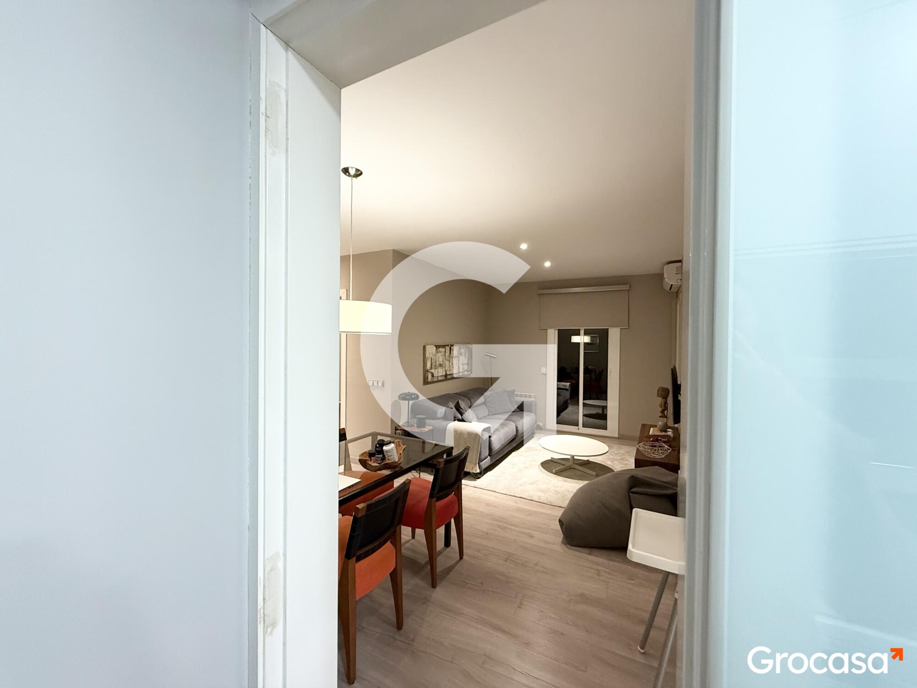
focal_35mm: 14
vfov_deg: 85.7
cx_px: 458
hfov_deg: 102.1
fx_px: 371
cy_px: 344
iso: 320
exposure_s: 1/50
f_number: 2.2
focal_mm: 2.22
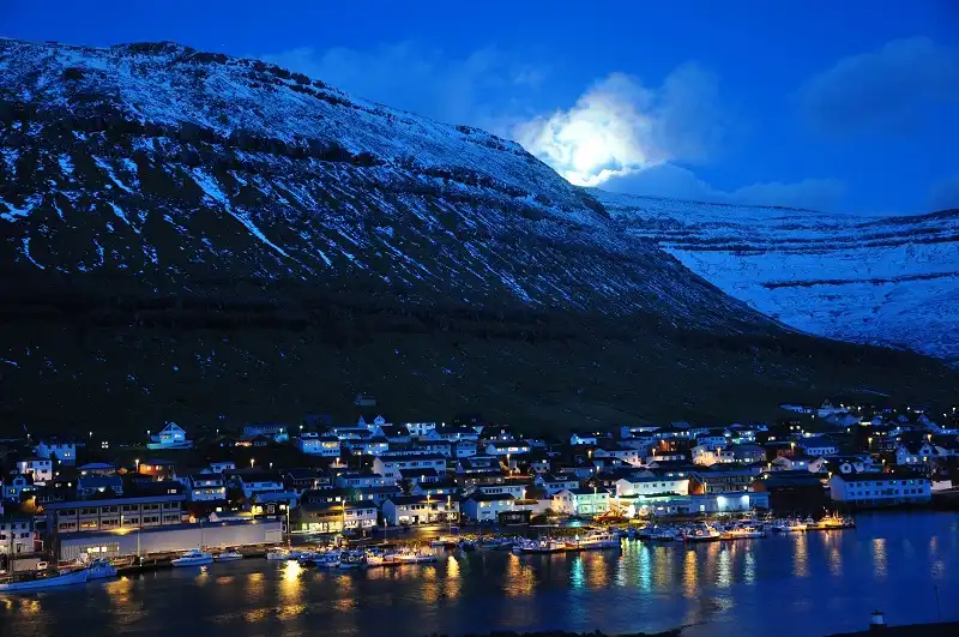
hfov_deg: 33.4
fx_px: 1596
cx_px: 480
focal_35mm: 60
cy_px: 318
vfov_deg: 22.6
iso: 800
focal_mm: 40
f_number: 4.5
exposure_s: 1/1.6
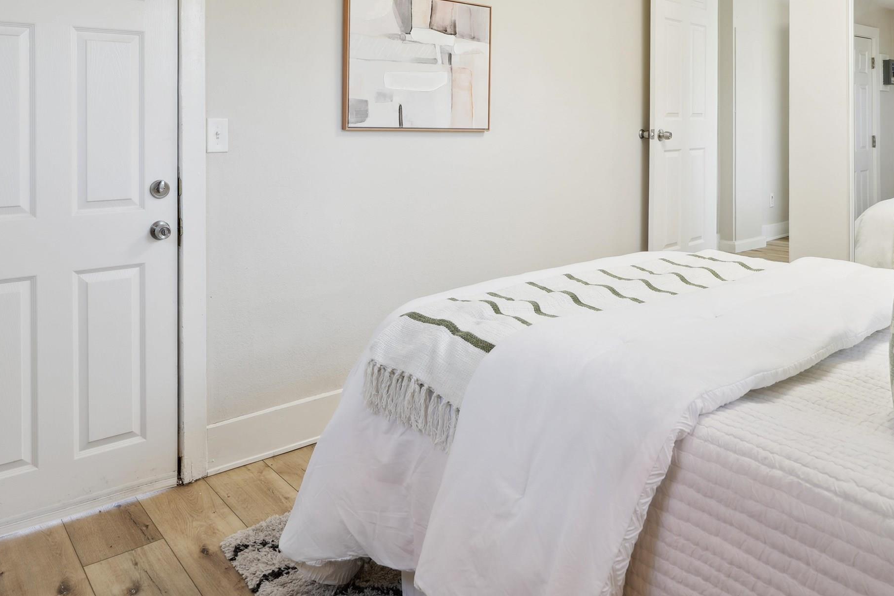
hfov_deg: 67.4
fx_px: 671
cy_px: 141
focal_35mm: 27
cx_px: 437
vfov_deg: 46.1
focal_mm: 16
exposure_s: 1/8
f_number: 5.6
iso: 100
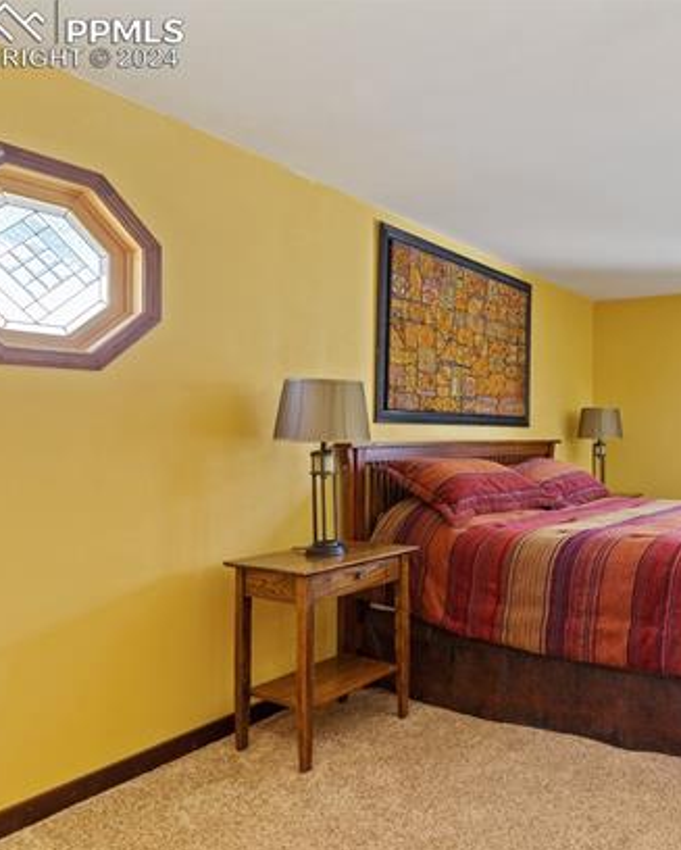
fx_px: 629
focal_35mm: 25
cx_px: 589
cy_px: 440
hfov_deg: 51.4
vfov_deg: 68.0
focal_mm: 17
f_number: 8
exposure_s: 1
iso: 400
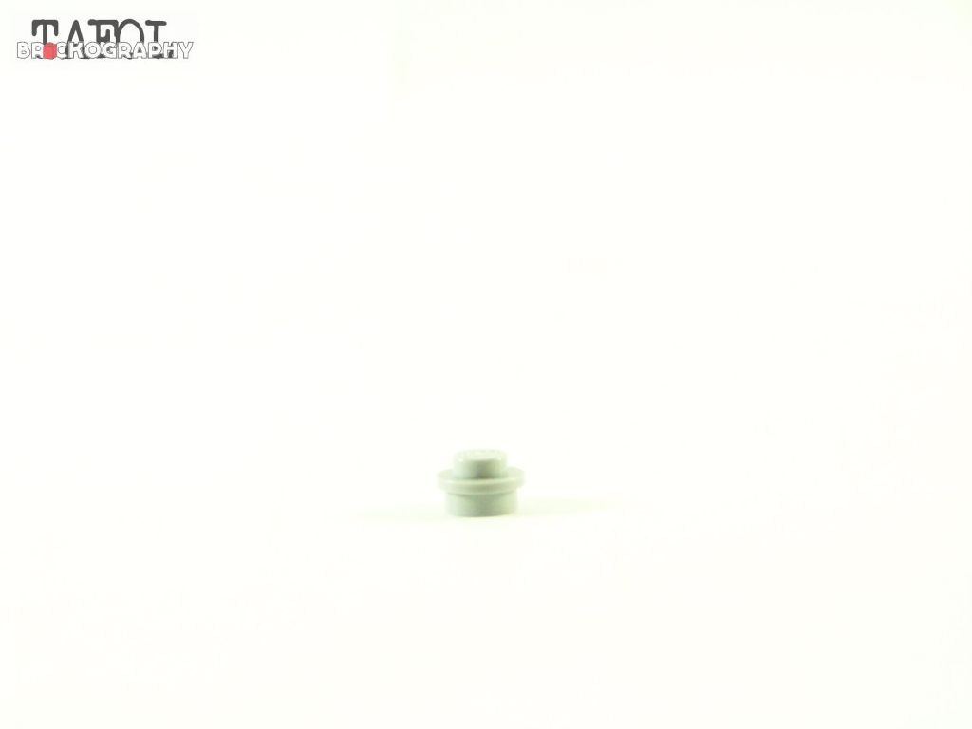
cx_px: 486
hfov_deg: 15.4
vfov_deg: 11.6
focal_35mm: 128
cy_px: 364
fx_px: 3594
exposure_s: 1/60
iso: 400
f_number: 3.6
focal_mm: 21.2
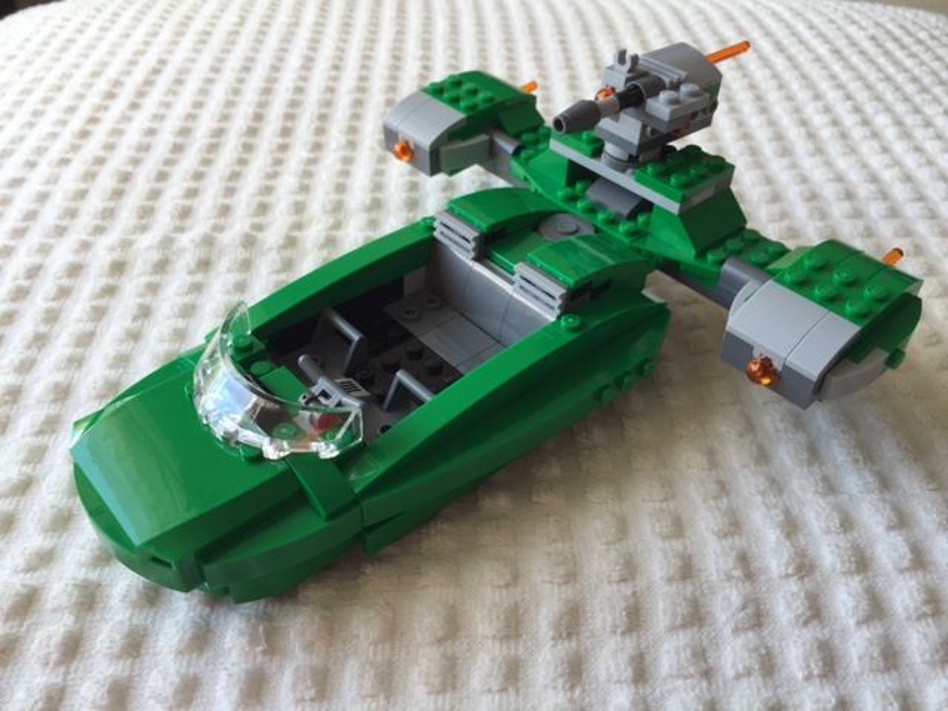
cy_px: 356
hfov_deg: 61.7
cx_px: 474
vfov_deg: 48.2
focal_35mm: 29
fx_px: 794
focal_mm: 4.15
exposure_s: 1/120
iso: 50
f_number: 2.2
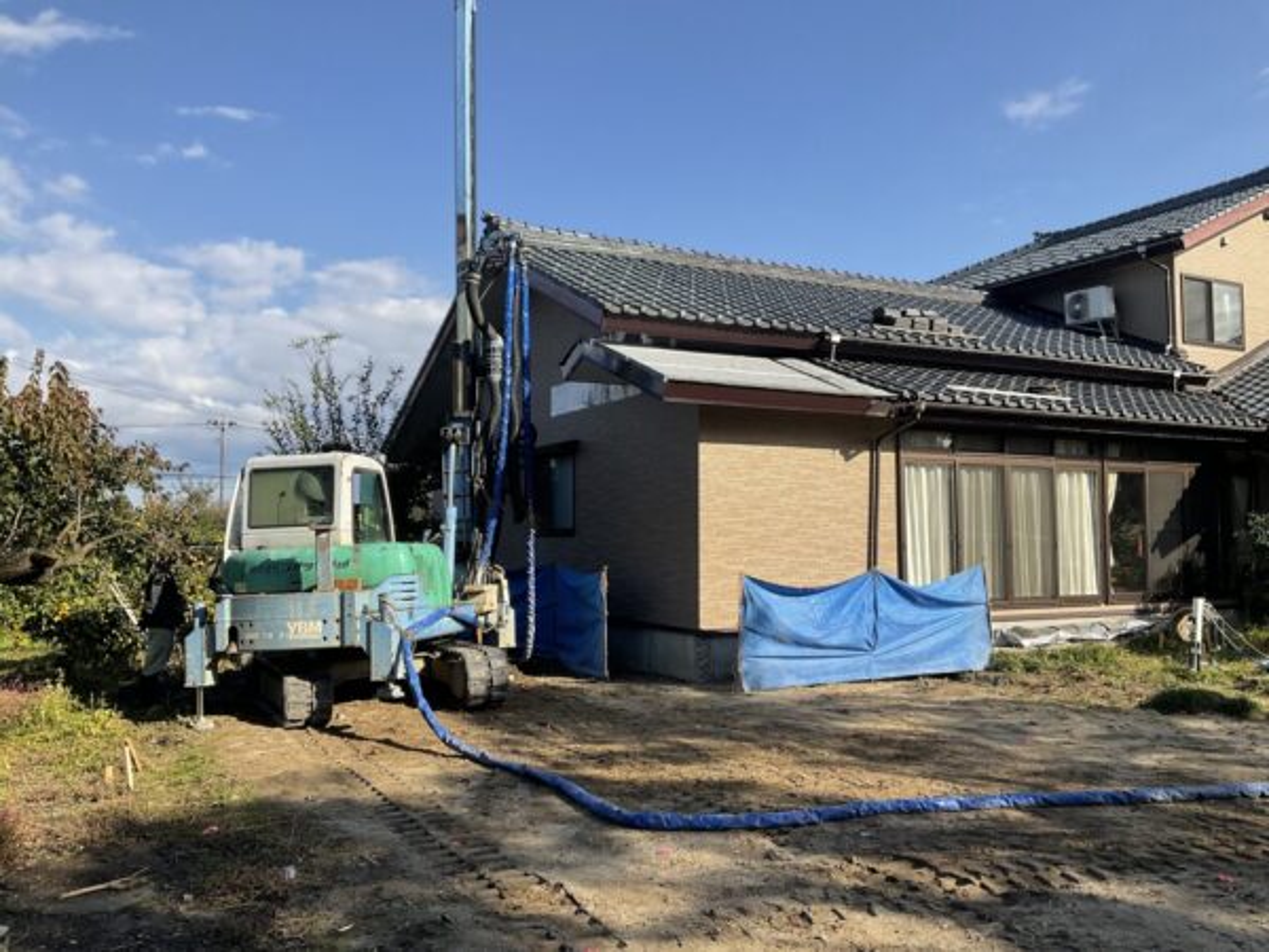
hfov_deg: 61.7
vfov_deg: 48.2
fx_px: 1063
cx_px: 634
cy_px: 476
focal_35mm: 29
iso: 16
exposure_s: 1/1490
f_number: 1.8
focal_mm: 3
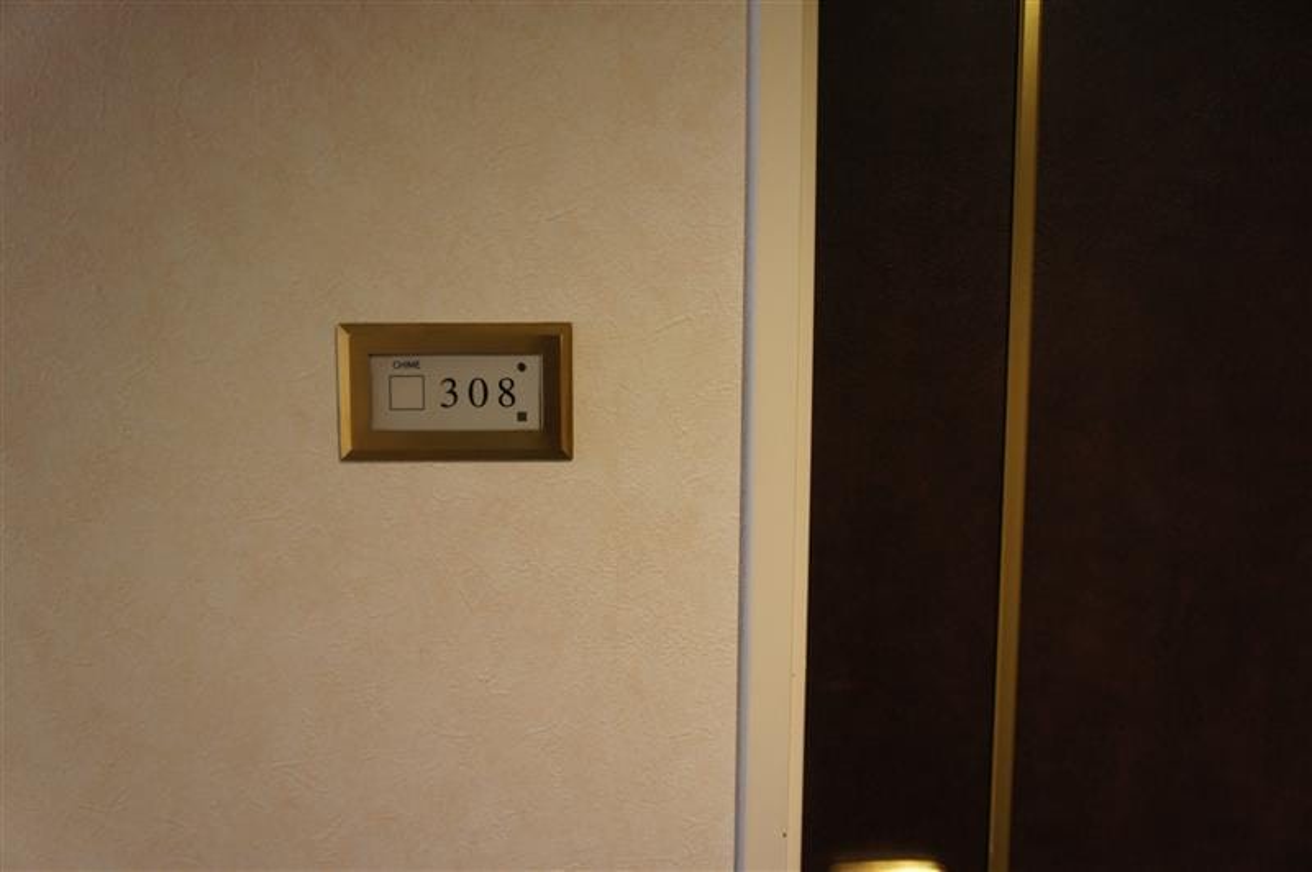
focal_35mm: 34
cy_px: 436
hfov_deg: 55.8
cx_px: 656
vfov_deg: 38.8
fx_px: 1238
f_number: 4
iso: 1000
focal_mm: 23
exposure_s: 1/40
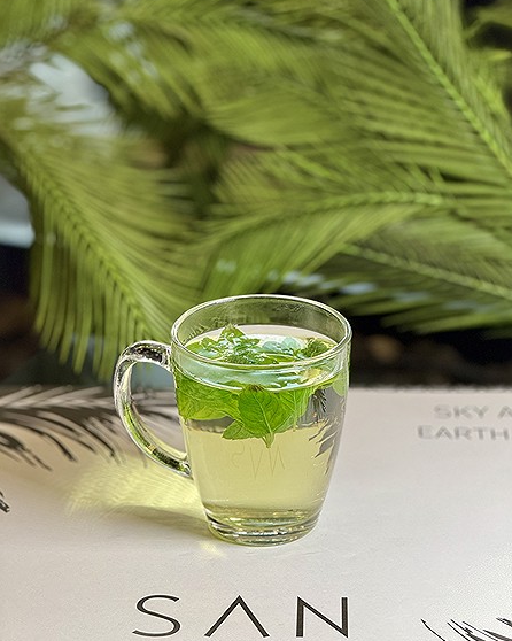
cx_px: 257
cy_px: 327
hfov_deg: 12.2
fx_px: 2388
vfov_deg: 15.3
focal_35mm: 126
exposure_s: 1/50
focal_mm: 15.66
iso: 200
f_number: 2.8
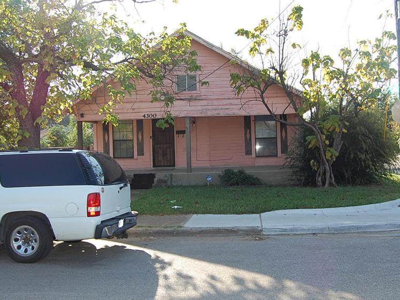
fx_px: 451
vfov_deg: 36.8
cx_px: 223
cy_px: 144
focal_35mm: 39
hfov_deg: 47.8
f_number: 5.6
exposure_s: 1/500
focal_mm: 20
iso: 360
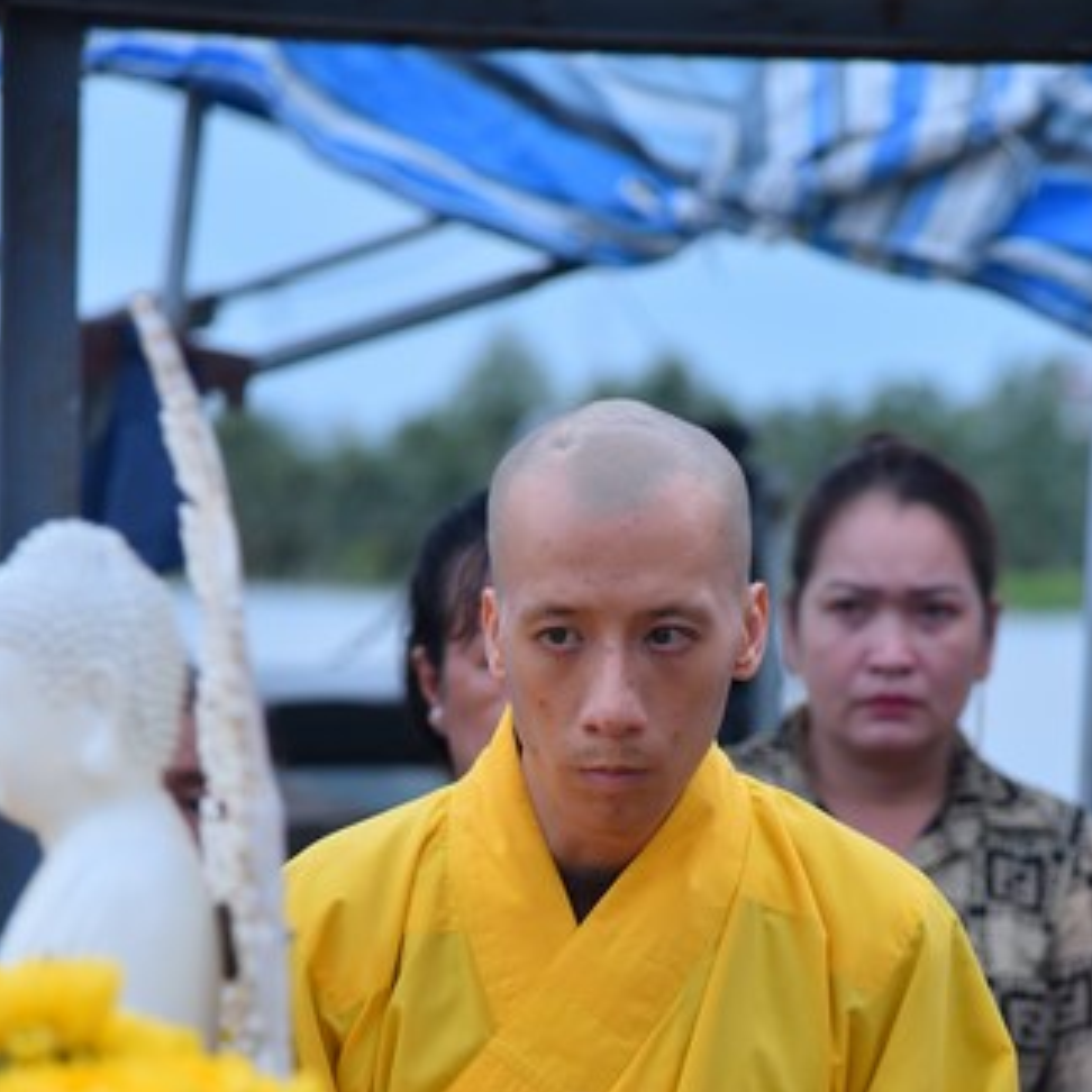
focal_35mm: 179
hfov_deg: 9.8
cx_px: 650
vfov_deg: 9.7
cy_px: 950
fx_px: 6389
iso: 160
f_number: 4.5
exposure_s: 1/160
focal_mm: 105
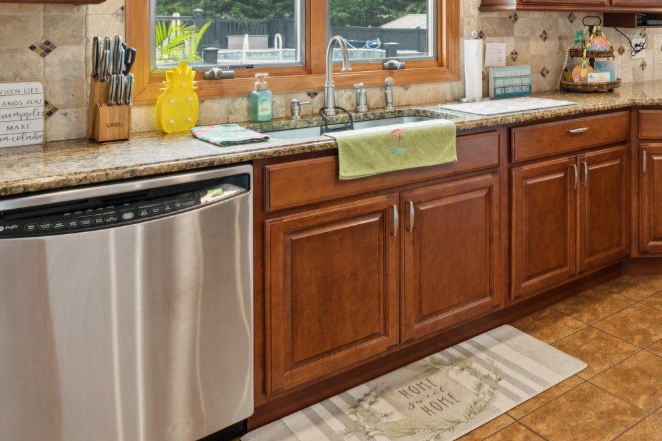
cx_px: 662
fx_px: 643
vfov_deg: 35.8
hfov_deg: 45.8
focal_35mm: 35
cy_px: 55
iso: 400
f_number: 9
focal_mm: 17
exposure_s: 1/5
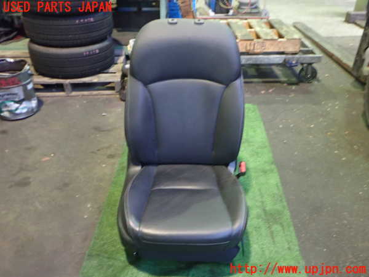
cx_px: 184
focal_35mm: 30
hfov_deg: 60.0
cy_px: 138
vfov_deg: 46.8
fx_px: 320
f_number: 2.3
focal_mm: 5.4
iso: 800
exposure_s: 1/25
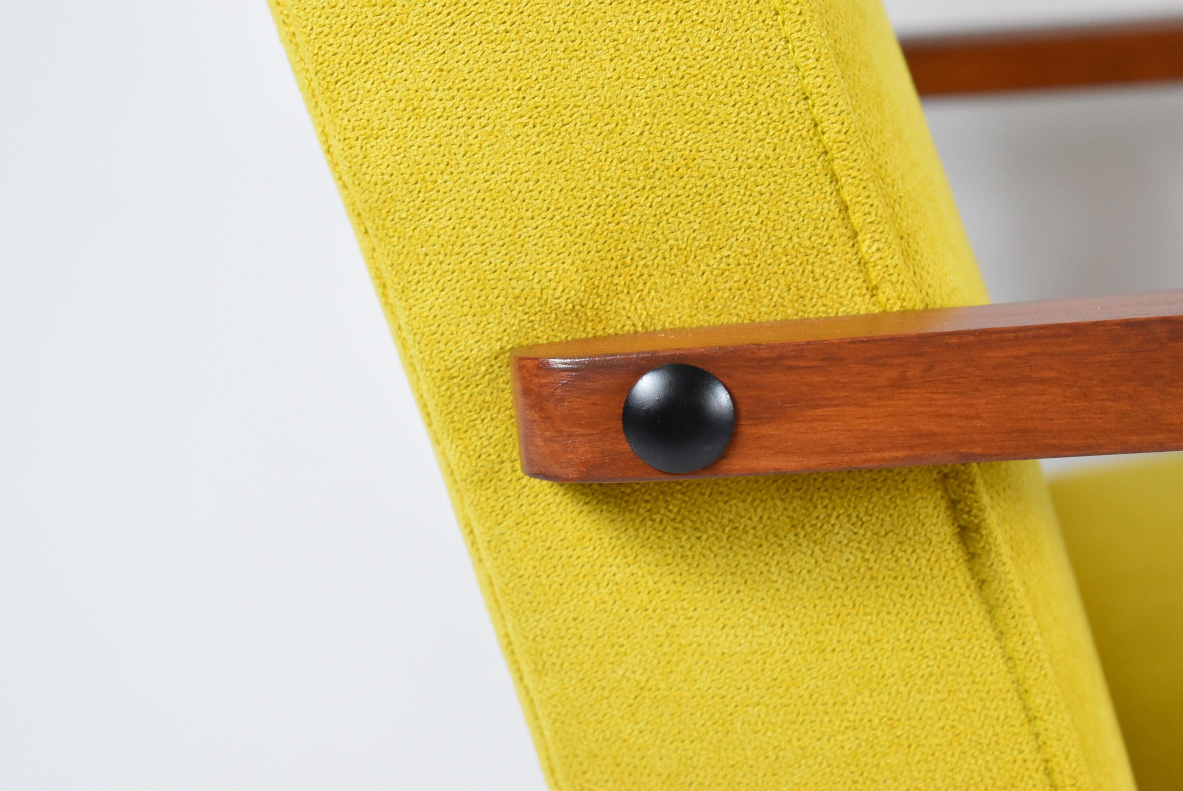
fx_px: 2713
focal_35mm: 82
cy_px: 396
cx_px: 592
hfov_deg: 24.6
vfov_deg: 16.6
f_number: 5.6
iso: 1800
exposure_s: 1/125
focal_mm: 55
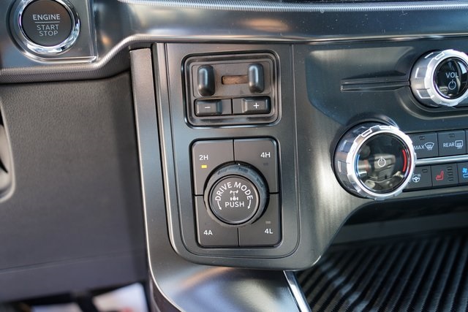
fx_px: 455
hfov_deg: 54.4
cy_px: 156
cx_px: 234
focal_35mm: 35
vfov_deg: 37.9
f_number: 4
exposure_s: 1/60
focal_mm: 35
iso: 500
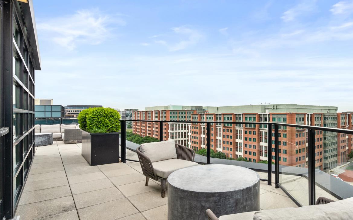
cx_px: 222
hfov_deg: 80.7
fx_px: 202
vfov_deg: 57.3
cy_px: 110
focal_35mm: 21
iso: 800
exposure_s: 1/60
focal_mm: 16
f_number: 9
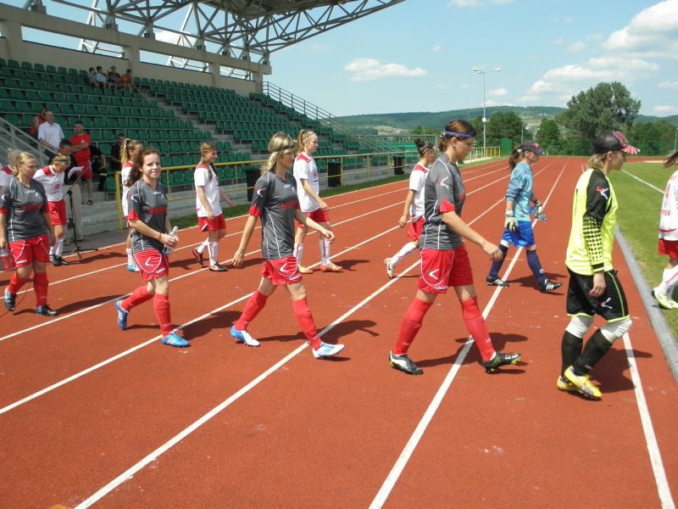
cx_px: 339
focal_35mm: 29
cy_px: 254
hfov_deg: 61.7
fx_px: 568
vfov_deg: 48.2
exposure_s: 1/320
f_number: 7
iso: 160
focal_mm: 5.2
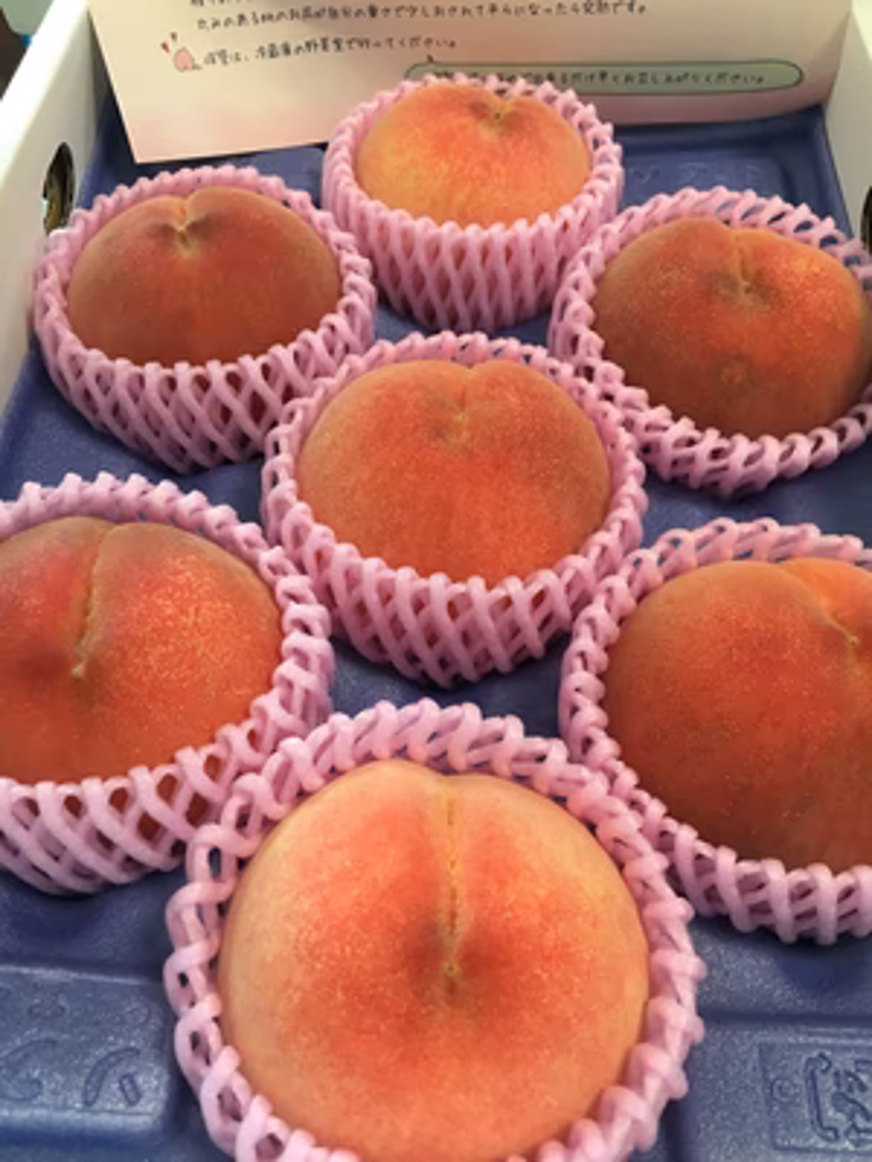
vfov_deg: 61.7
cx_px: 436
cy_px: 581
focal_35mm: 29
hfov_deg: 48.2
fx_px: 974
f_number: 2.2
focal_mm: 4.15
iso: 64
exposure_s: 1/30
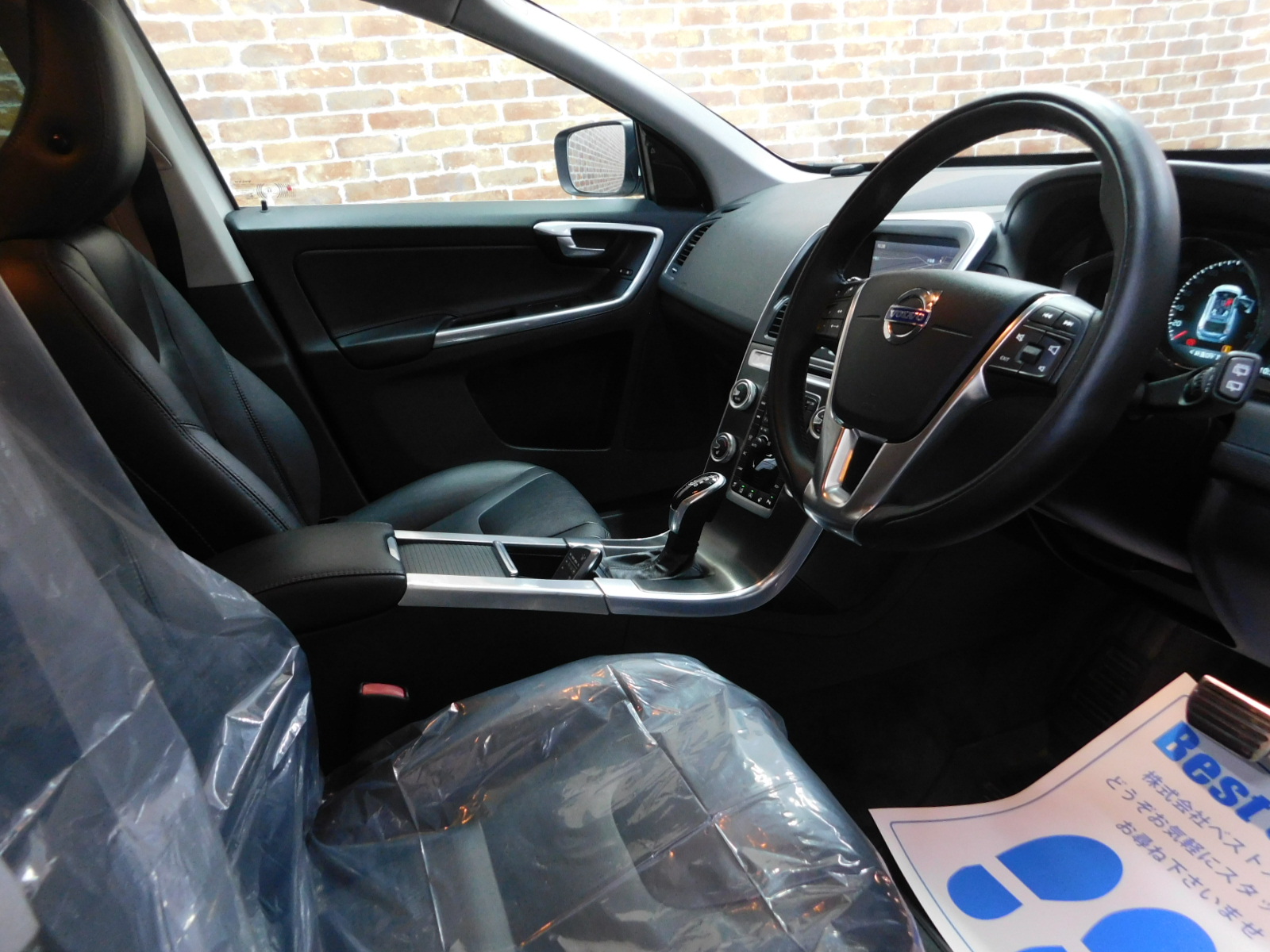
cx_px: 635
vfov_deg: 58.9
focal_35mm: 23
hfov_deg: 73.9
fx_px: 844
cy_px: 476
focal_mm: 4
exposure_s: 1/15
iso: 400
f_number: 3
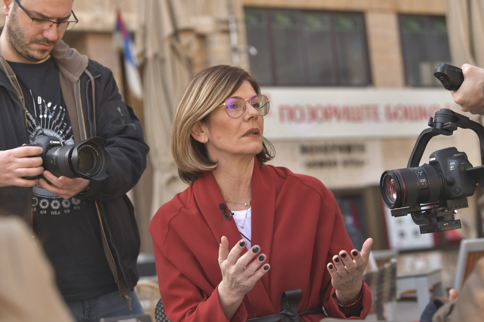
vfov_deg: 14.9
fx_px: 1237
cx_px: 242
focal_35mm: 92
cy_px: 161
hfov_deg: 22.1
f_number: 5
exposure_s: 1/125
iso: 160
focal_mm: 92
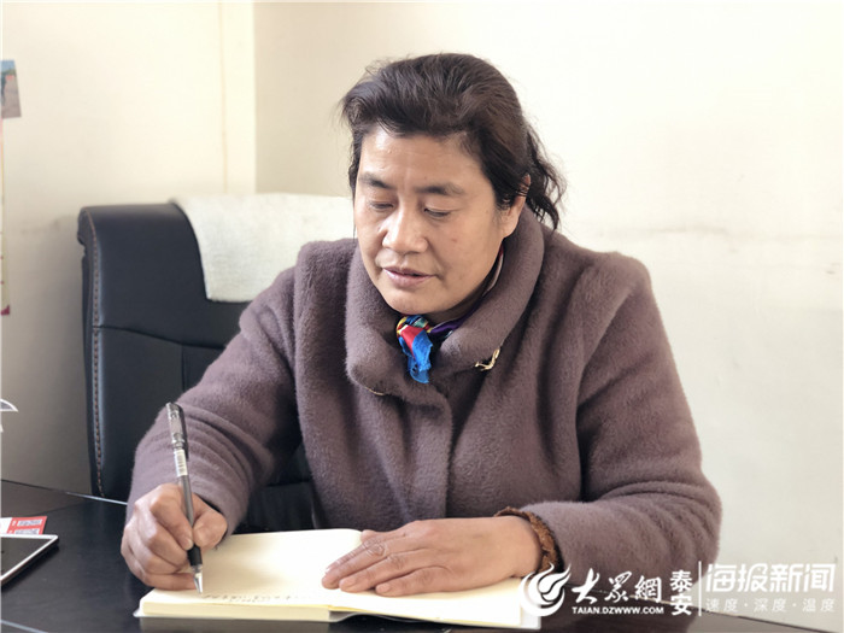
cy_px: 316
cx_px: 422
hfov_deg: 36.8
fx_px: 1268
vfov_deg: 28.0
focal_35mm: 52
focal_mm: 6
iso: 100
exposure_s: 1/40
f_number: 2.4
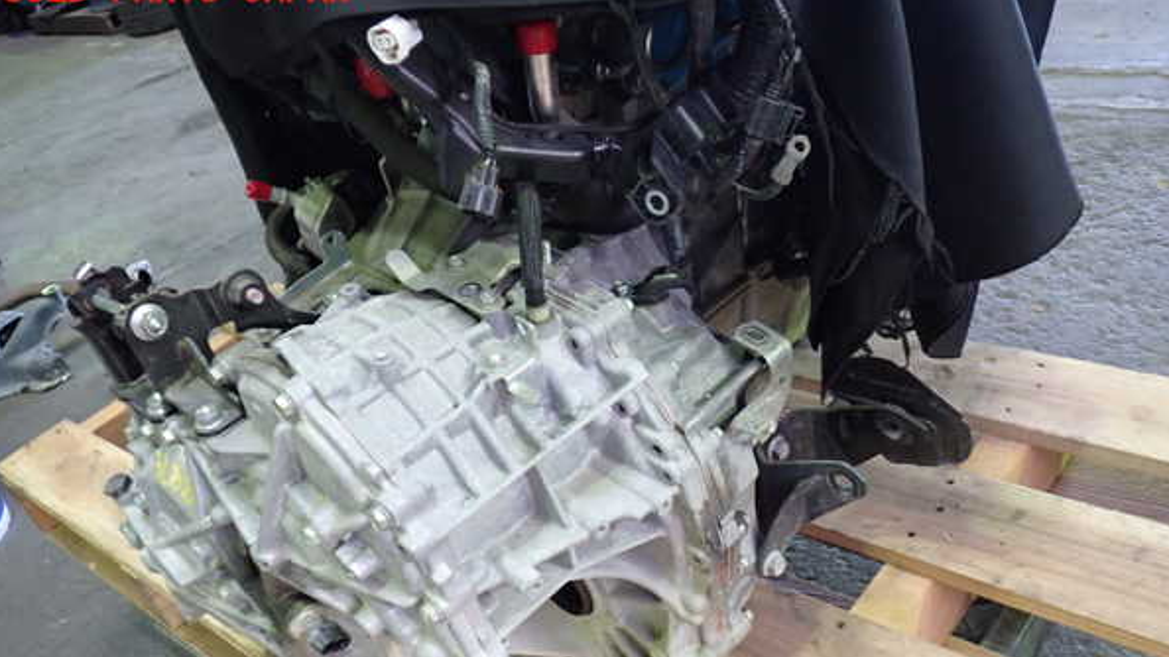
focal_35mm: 33
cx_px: 583
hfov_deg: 59.5
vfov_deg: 35.4
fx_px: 1023
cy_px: 407
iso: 320
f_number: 2.3
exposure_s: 1/30
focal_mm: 5.4
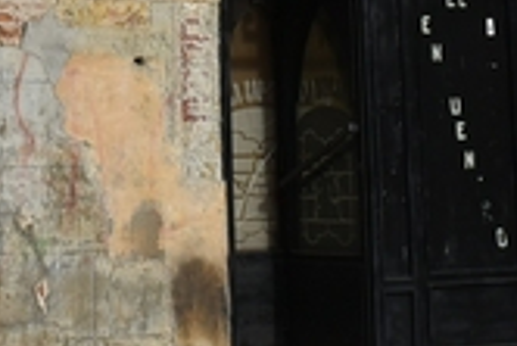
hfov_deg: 13.9
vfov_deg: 8.8
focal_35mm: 146
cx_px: 28
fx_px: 2099
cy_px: -399
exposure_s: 1/320
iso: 200
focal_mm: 18
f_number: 9
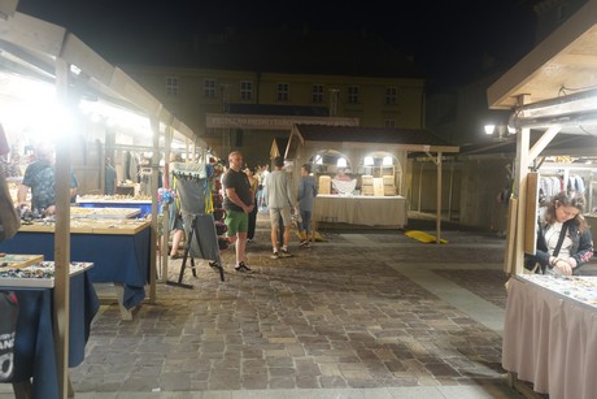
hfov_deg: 63.6
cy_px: 200
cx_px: 298
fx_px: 481
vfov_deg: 45.0
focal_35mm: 29
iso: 2500
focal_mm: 29
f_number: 3.5
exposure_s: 1/160
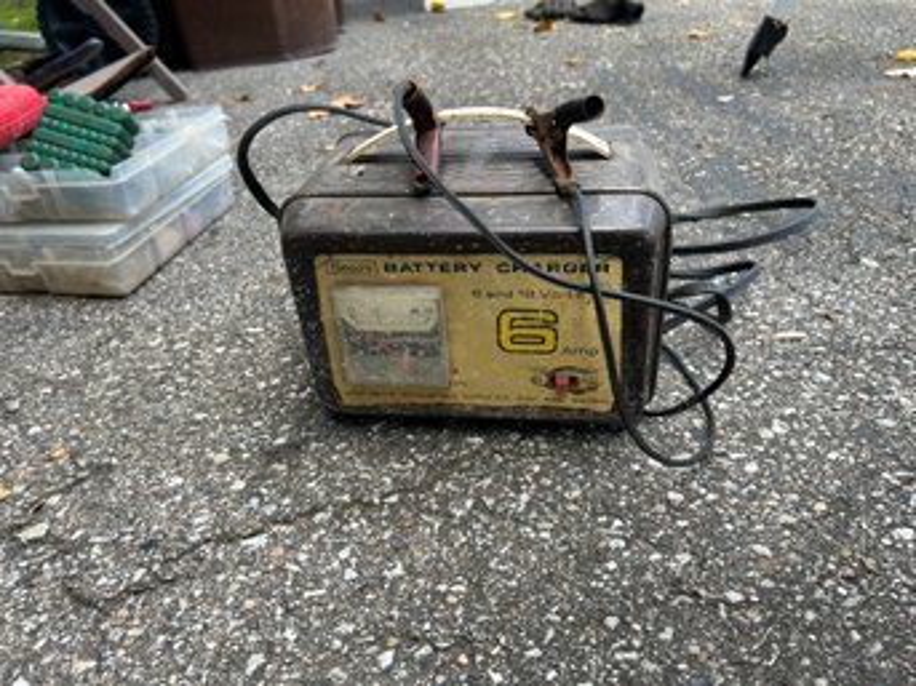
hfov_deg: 67.3
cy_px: 343
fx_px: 688
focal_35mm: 26
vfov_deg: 53.0
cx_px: 458
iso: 32
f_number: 1.5
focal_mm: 5.7
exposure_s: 1/133
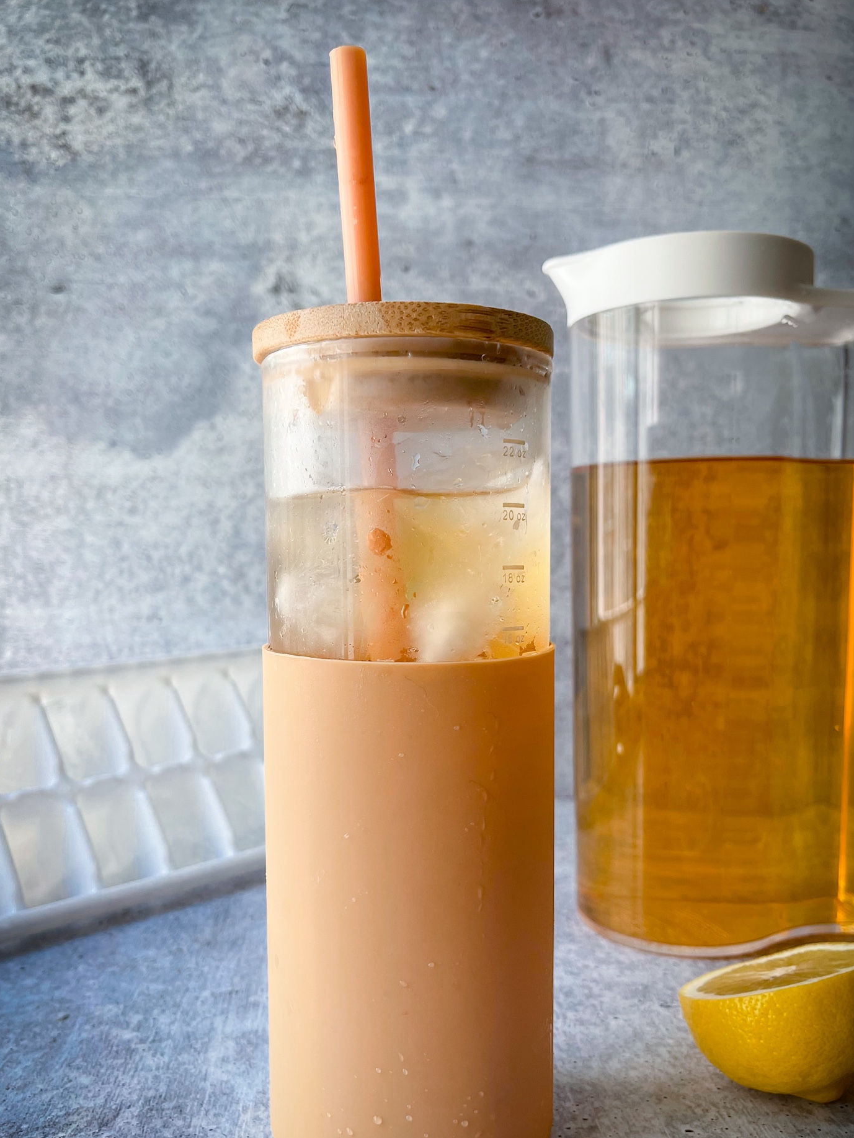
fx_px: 954
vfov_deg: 61.6
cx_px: 433
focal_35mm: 29
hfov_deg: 48.2
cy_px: 617
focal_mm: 5.1
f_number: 1.6
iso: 80
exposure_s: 1/120
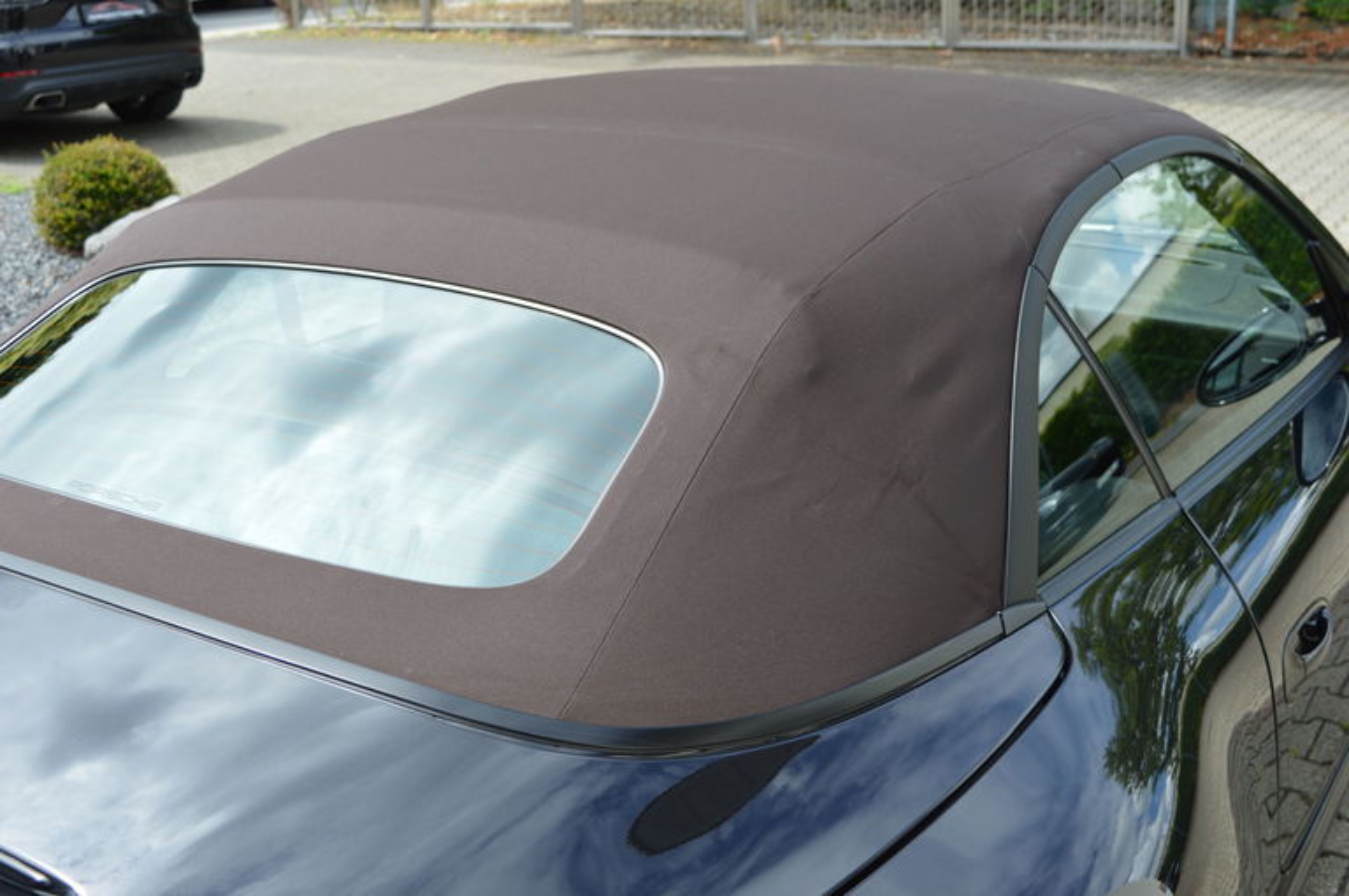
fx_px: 1572
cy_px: 448
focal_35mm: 42
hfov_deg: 46.5
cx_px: 674
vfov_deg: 31.8
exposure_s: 1/160
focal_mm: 28
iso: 100
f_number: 6.3
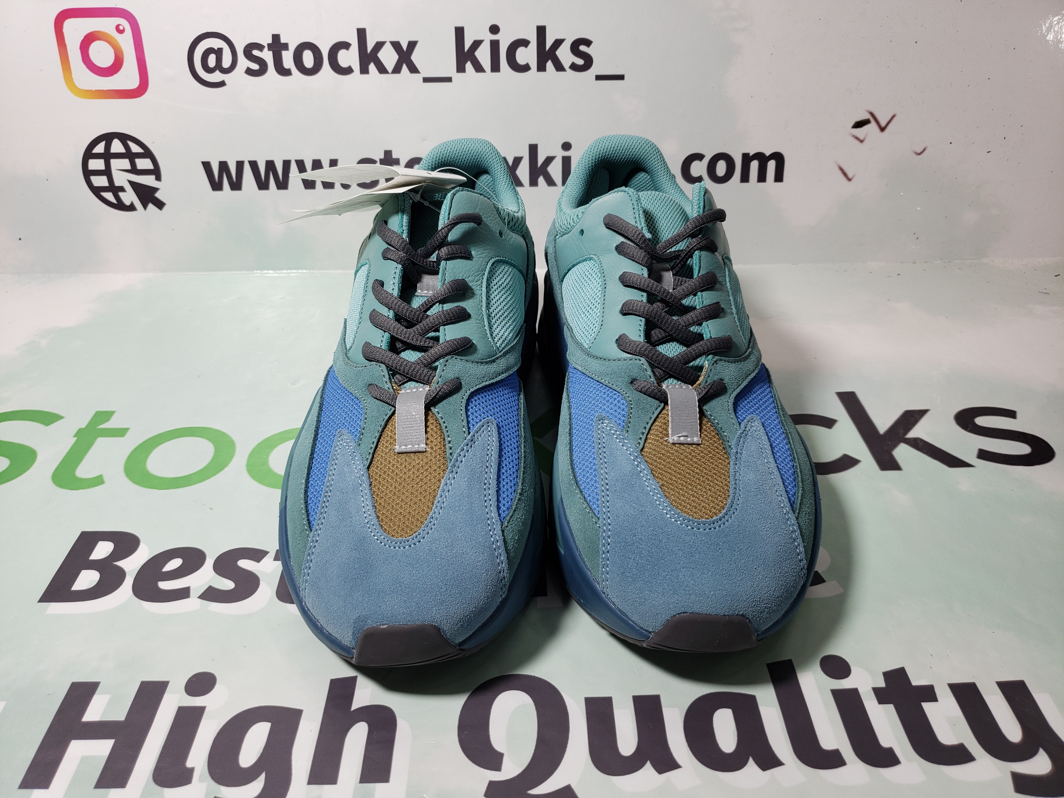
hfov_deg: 67.3
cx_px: 532
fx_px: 799
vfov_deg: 53.1
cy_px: 399
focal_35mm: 26
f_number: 1.5
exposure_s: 1/377
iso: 50
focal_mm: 4.3
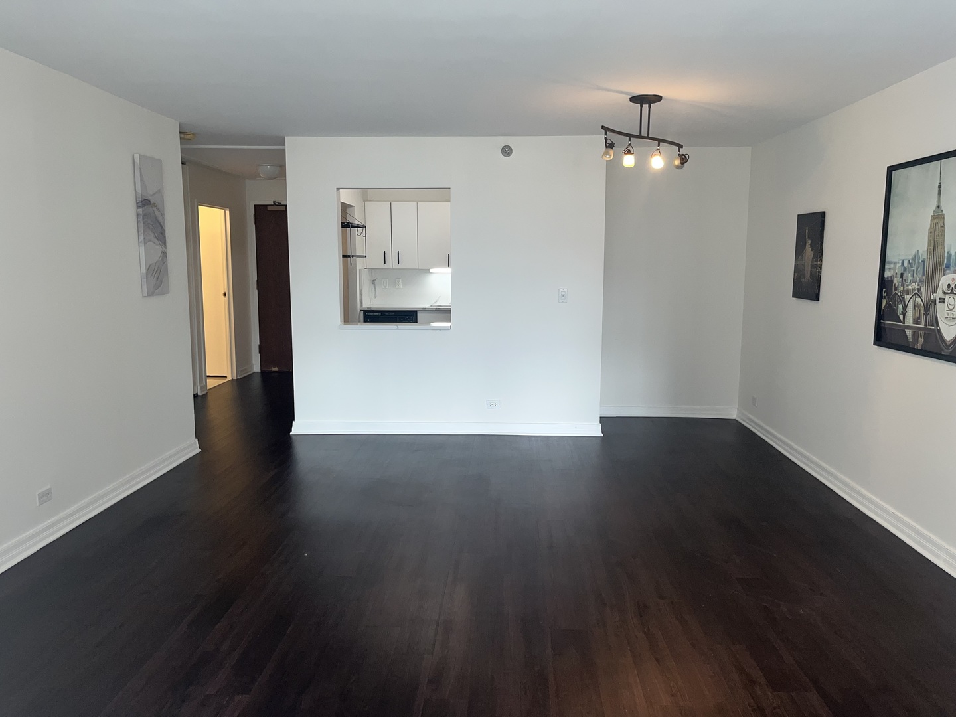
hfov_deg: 67.3
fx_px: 718
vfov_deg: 53.1
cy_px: 358
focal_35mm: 26
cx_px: 478
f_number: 1.6
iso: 32
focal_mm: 5.1
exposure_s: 1/53
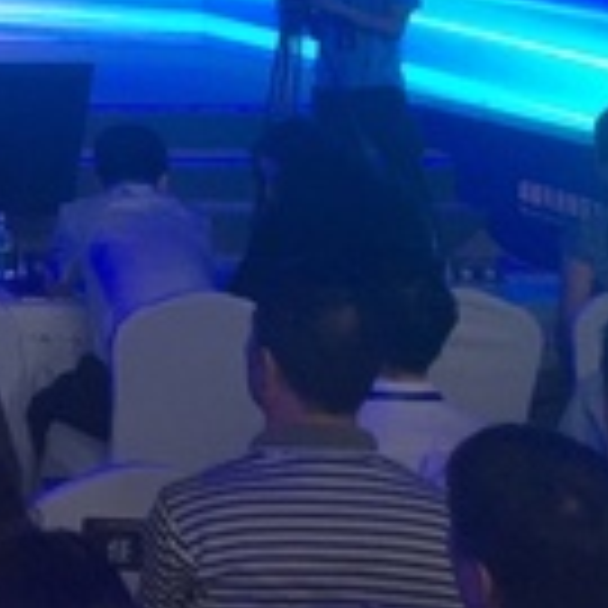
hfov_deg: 12.5
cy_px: -372
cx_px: -671
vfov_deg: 13.5
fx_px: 2385
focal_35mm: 120
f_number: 2.2
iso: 32
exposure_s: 1/100
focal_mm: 4.15
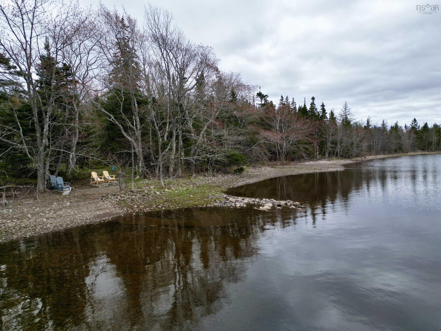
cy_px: 166
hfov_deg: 71.6
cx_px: 220
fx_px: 306
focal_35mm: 24
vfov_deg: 56.8
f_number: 1.7
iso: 120
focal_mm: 6.72
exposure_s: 1/2500
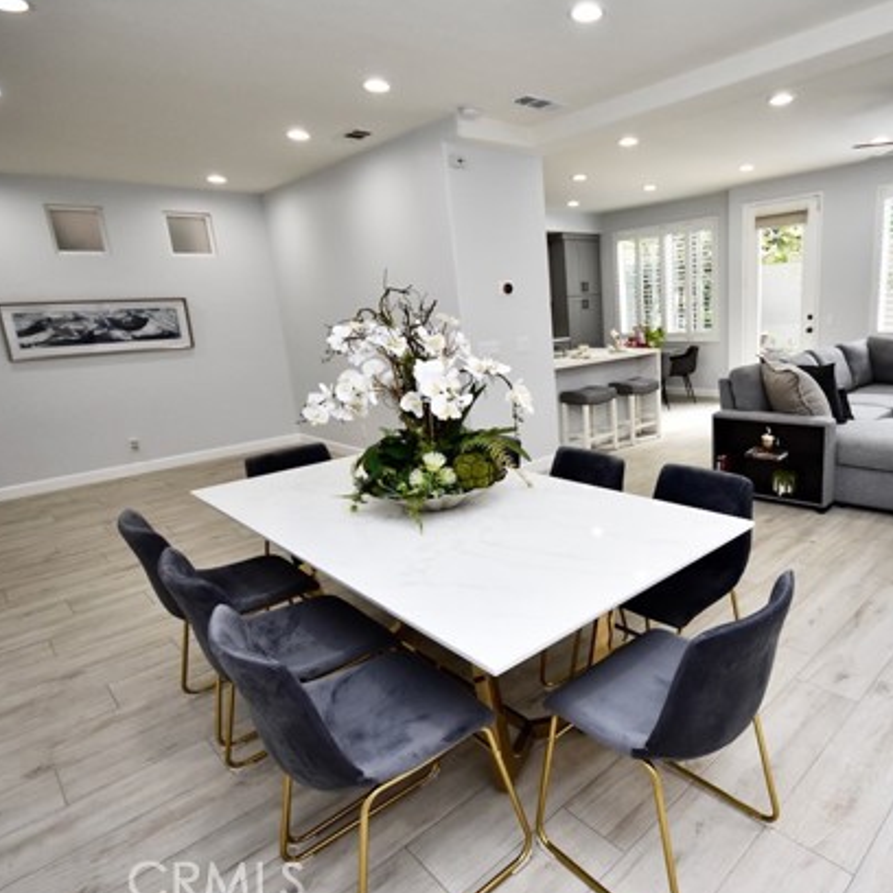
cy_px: 446
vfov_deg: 74.8
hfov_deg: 73.0
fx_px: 584
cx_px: 580
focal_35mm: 20
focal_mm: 10
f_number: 4
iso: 800
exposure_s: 1/200
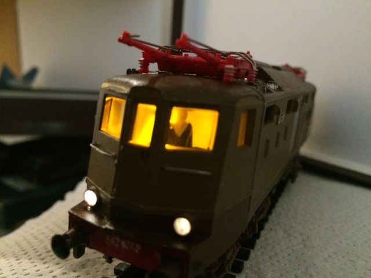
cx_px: 186
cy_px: 139
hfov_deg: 61.7
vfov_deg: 48.2
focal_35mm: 29
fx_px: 311
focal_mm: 4.15
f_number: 2.2
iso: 500
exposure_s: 1/15
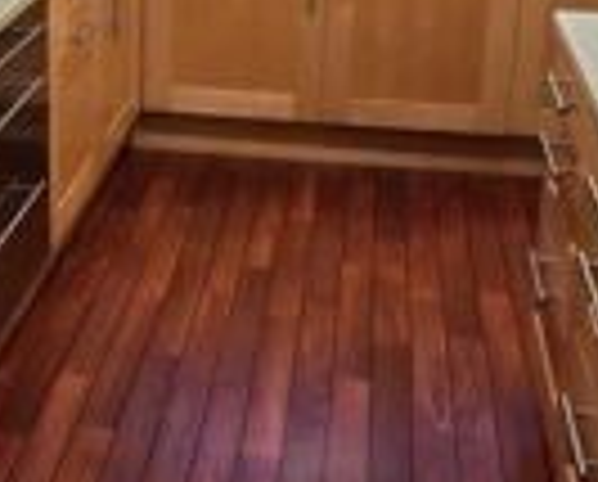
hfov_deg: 24.7
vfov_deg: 20.3
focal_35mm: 75
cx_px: 72
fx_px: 1330
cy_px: 99
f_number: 2.2
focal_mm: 1.96
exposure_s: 1/20
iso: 250
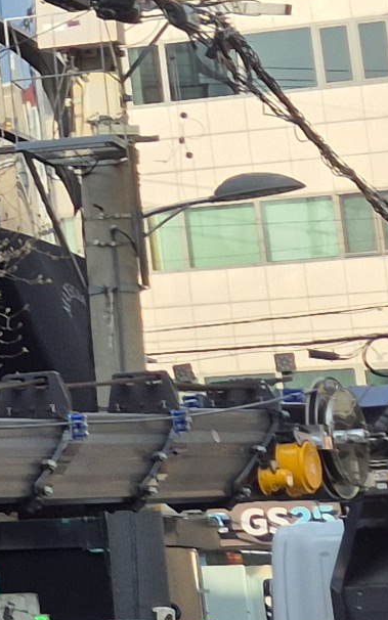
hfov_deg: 6.7
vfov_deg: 13.0
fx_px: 2723
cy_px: 150
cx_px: -1092
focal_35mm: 161
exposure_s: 1/950
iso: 25
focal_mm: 5.4
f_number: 1.8
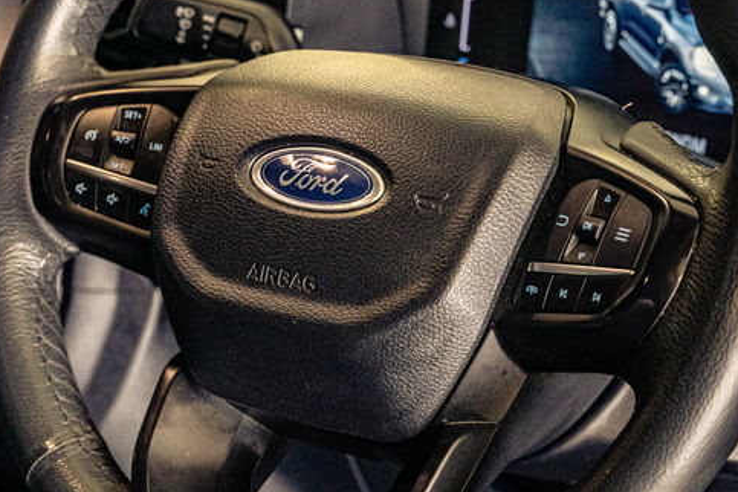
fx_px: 2173
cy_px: 185
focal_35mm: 106
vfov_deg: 12.9
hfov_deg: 19.3
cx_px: 335
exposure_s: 1/125
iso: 1600
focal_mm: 50
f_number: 4.5
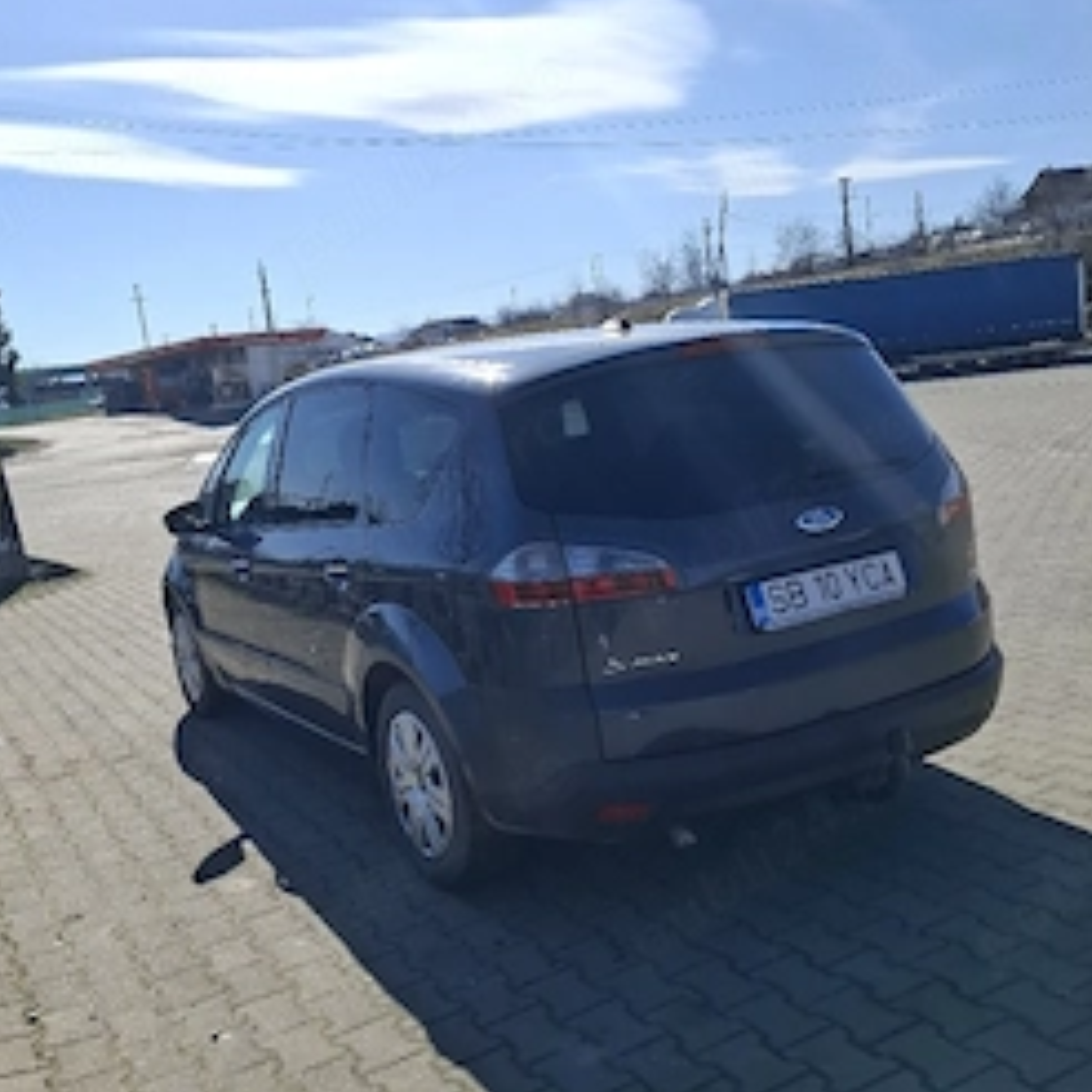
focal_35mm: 33
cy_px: 564
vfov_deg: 49.7
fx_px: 1178
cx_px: 515
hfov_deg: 49.7
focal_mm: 5.54
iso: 50
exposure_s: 1/3333
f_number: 1.8
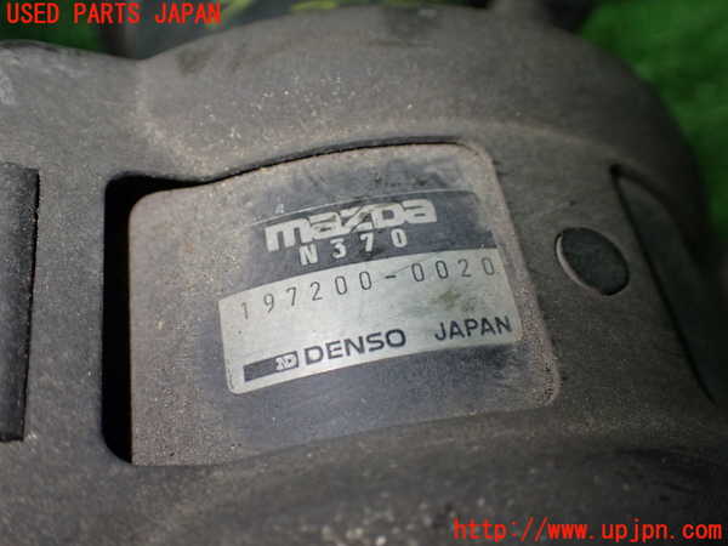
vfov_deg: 37.7
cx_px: 364
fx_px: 799
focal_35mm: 38
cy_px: 273
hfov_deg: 49.0
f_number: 2.7
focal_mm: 6.83
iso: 400
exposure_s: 1/160
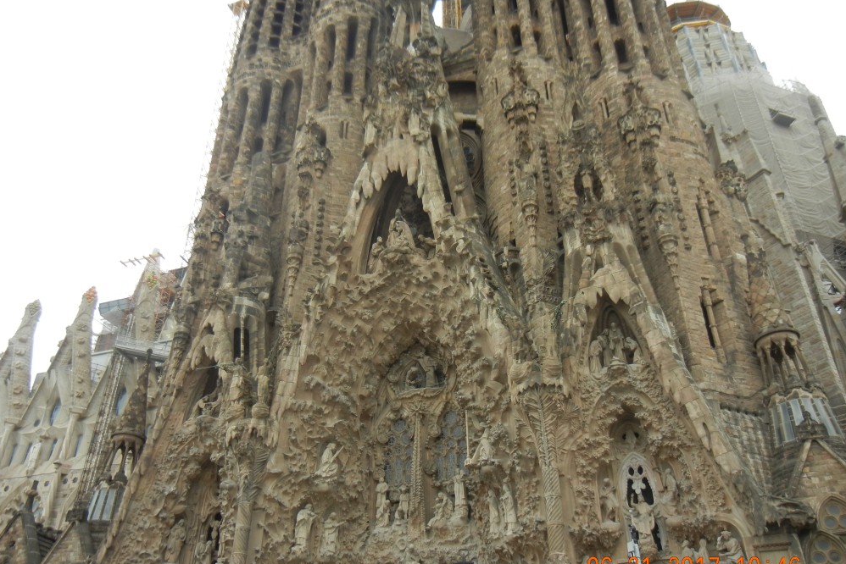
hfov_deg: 58.7
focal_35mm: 32
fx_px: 752
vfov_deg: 41.1
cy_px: 310
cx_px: 420
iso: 160
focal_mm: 5.4
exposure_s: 1/335
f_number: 3.5
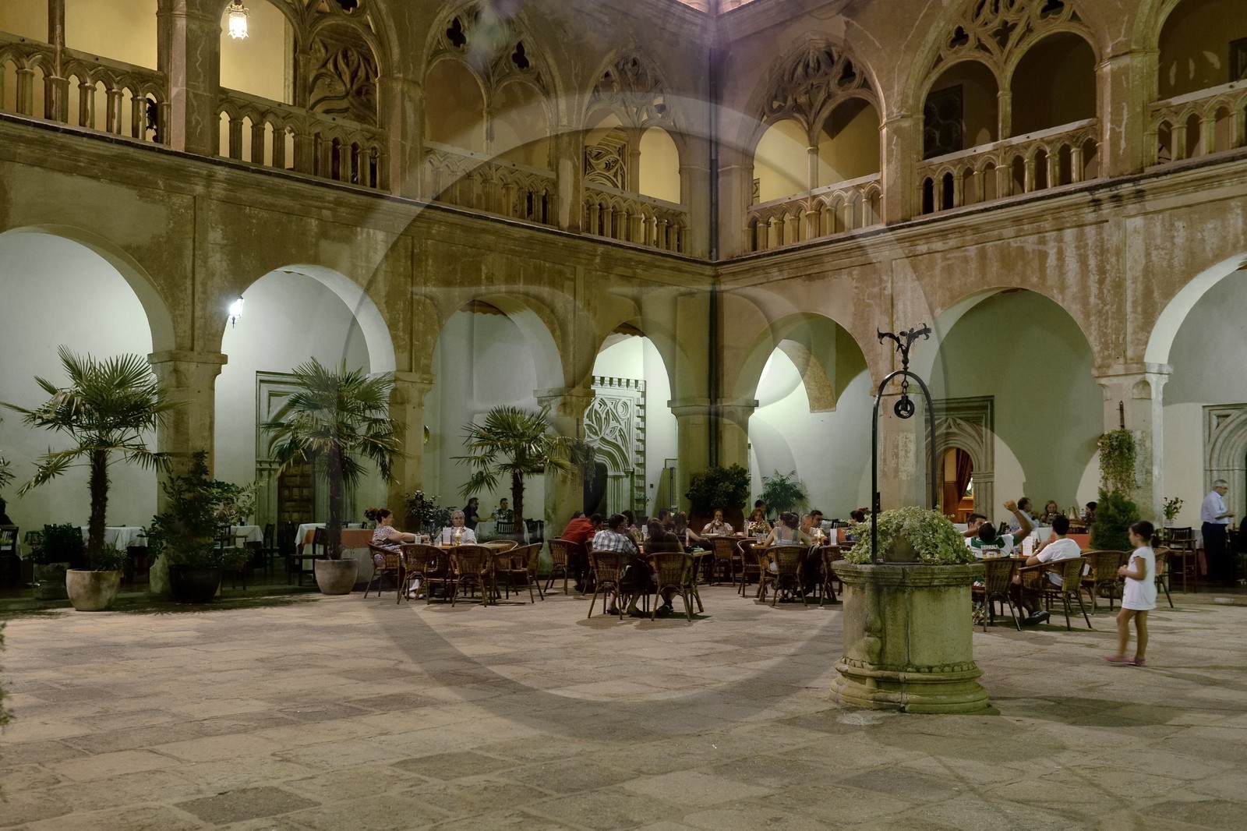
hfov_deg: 58.7
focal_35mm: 32
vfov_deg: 41.1
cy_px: 416
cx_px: 624
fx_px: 1108
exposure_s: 1/20
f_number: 4
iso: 1600
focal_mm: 32
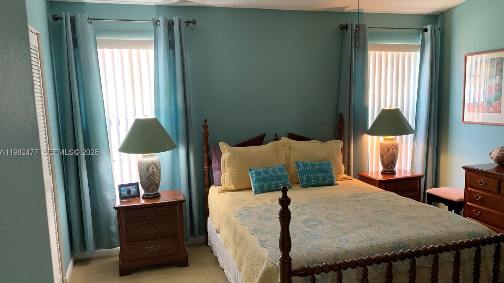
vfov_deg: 40.1
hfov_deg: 66.1
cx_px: 256
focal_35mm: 29
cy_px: 153
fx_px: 388
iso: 250
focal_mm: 4.25
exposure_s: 1/60
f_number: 1.8
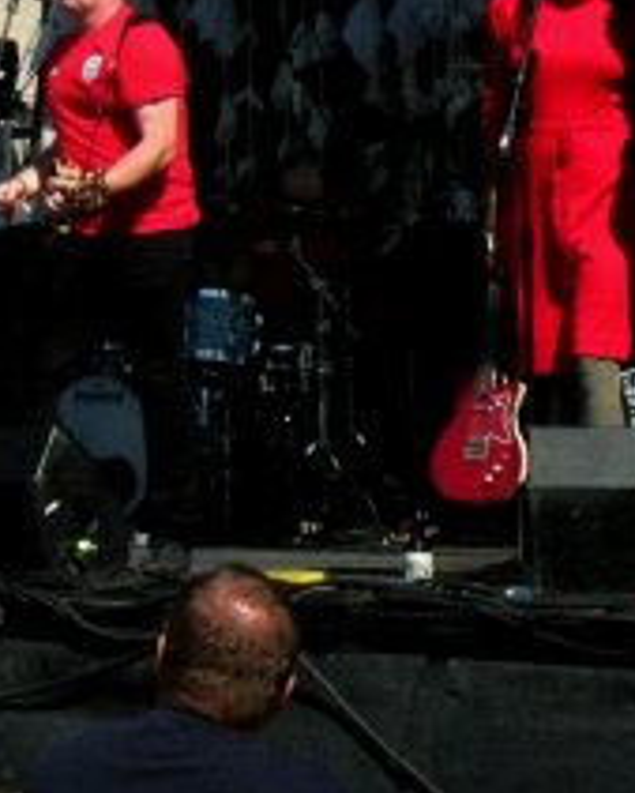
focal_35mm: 166
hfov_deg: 9.2
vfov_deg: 11.5
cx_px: -128
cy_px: -41
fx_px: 3897
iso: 400
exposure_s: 1/1000
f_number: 8
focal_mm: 9.8
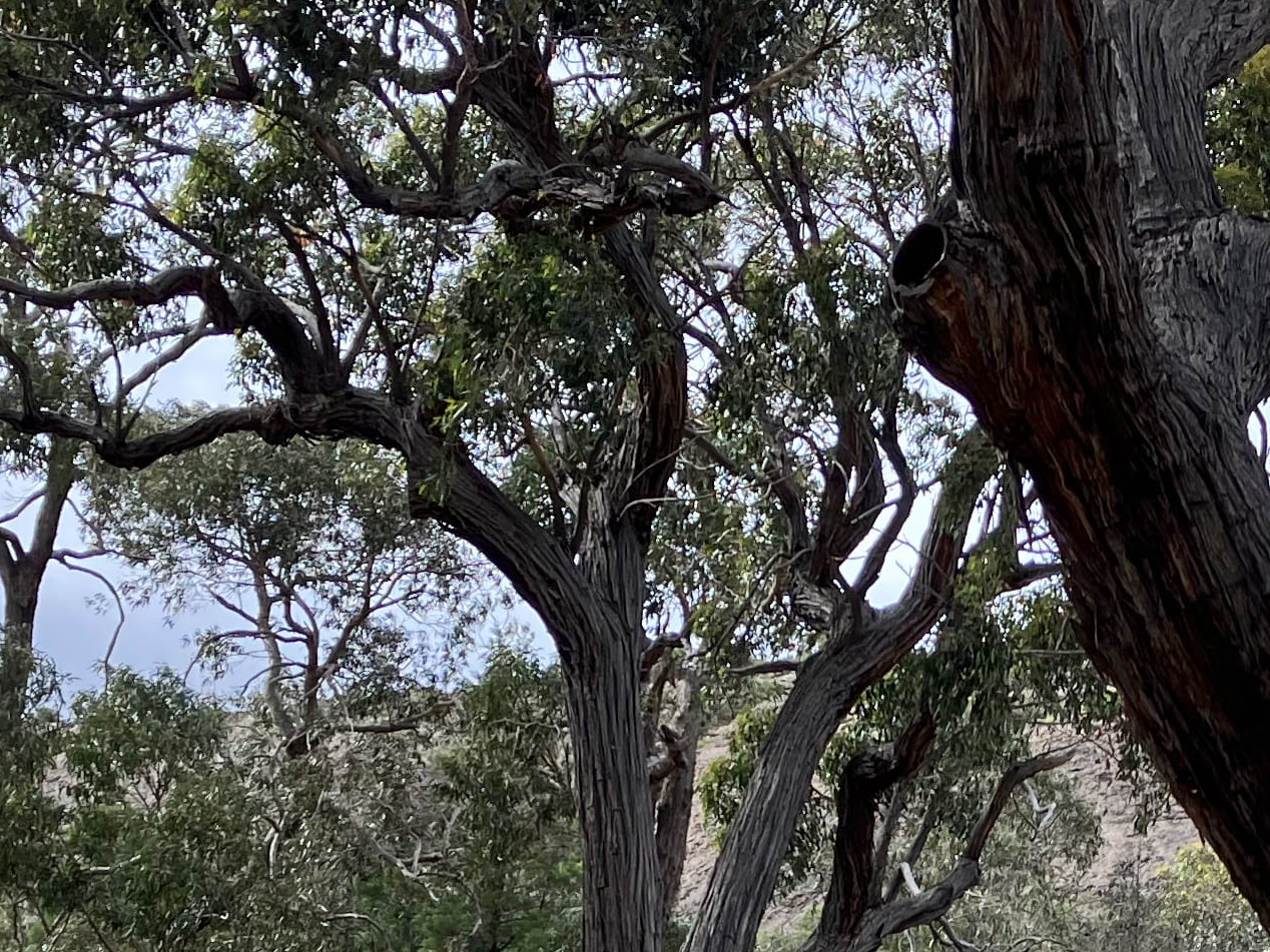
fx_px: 3265
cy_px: 1230
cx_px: 931
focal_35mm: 89
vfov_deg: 15.8
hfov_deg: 21.8
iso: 32
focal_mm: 3.99
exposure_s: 1/467
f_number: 1.8
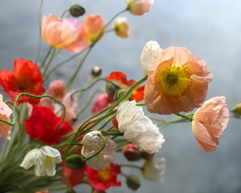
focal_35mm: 60
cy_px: 96
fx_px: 428
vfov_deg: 25.4
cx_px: 115
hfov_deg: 31.4
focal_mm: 6.6
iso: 200
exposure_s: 1/30
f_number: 2.8
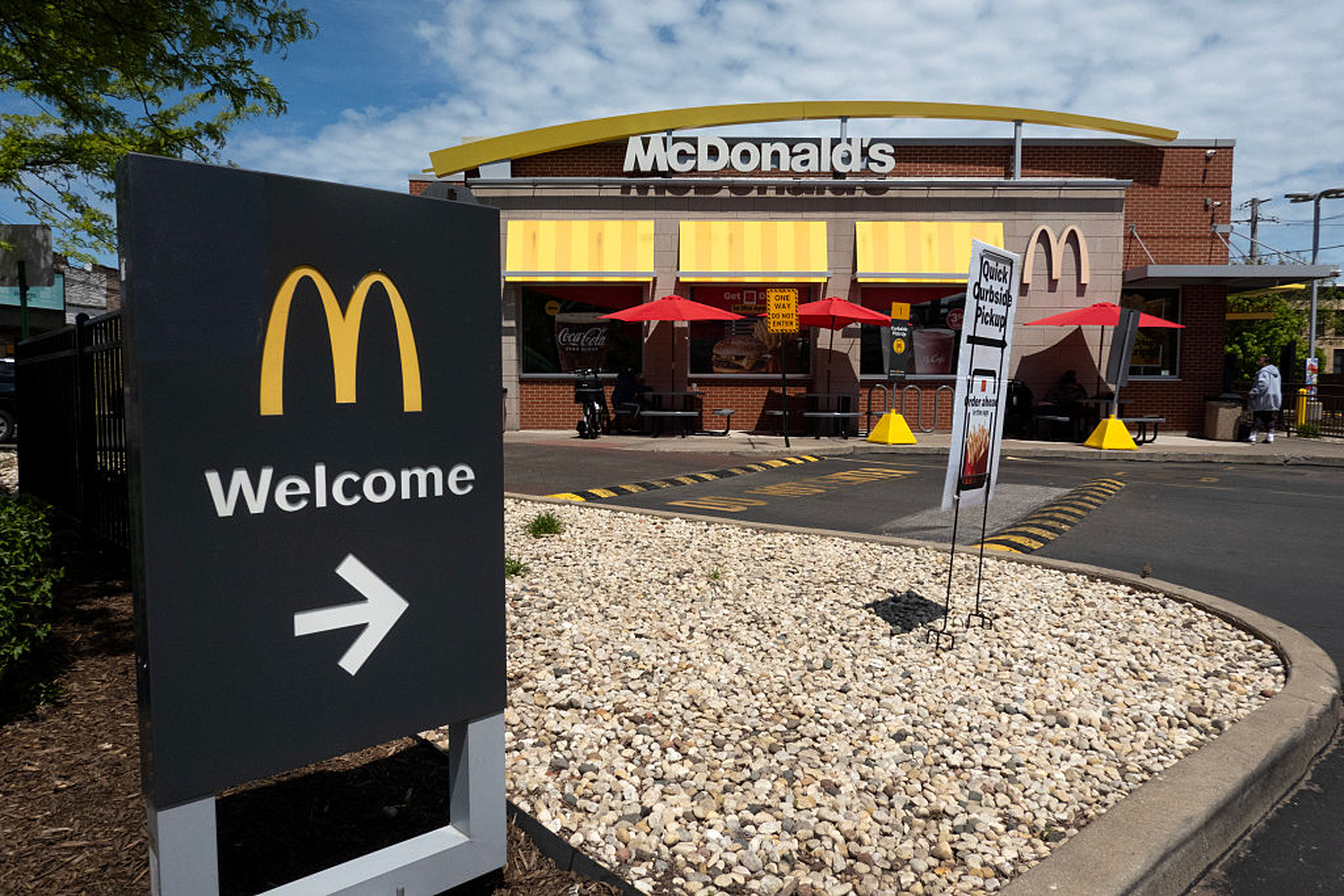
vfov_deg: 53.1
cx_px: 672
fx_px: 896
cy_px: 448
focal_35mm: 24
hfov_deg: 73.7
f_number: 11
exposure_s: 1/1000
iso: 400
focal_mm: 9
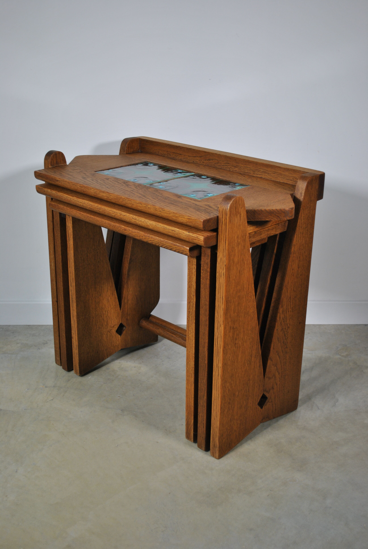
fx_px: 665
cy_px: 274
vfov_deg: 44.9
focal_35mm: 44
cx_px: 184
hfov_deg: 30.9
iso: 200
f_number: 4.5
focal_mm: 29
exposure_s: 1/80
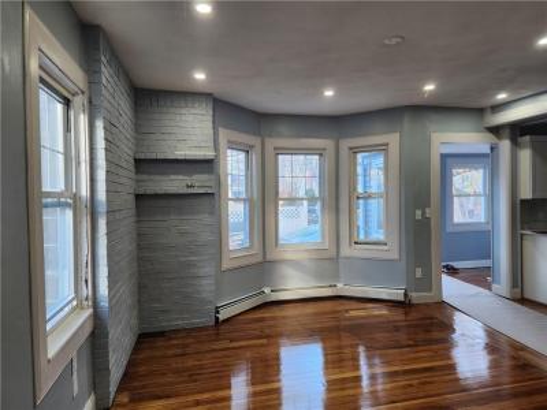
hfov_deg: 73.9
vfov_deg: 58.9
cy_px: 205
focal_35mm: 23
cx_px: 274
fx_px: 363
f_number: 1.8
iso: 100
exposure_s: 1/120
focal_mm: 6.4
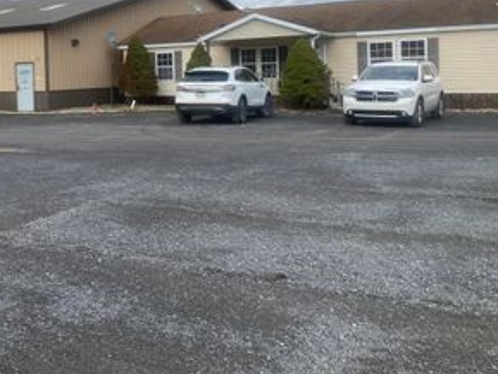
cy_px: 97
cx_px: 112
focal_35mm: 45
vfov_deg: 31.7
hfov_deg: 40.6
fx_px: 648
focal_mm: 4.25
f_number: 1.8
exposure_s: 1/1779
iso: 32
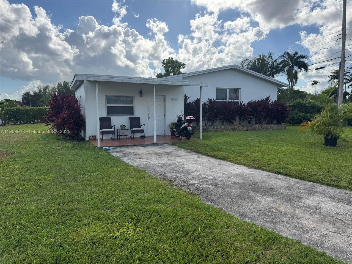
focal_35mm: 24
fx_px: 244
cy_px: 132
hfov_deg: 71.6
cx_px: 176
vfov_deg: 56.8
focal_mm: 6.76
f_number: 1.78
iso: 80
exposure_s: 1/5348
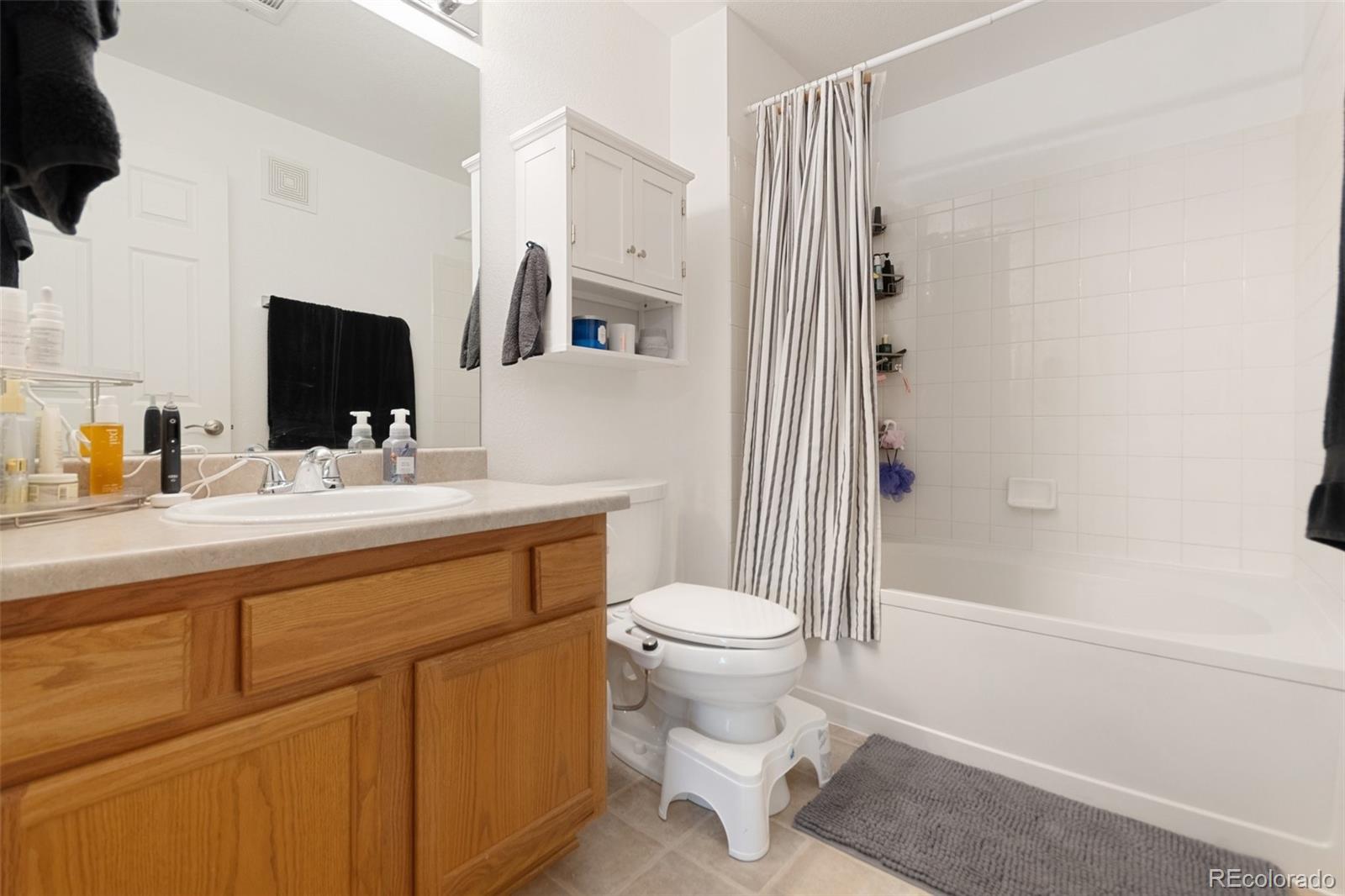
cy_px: 448
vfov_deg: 77.3
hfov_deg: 100.4
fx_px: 560
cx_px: 672
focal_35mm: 15
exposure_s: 1/3
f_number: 8
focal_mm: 10
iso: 400
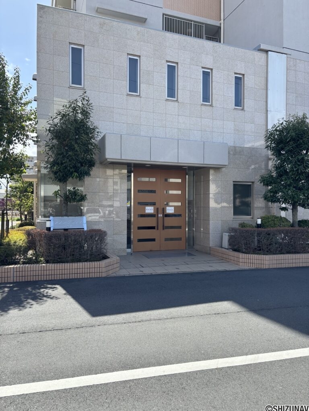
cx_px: 154
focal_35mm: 26
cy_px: 206
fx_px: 309
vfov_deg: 67.3
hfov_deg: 53.1
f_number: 1.6
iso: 50
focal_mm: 5.96
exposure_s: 1/1178
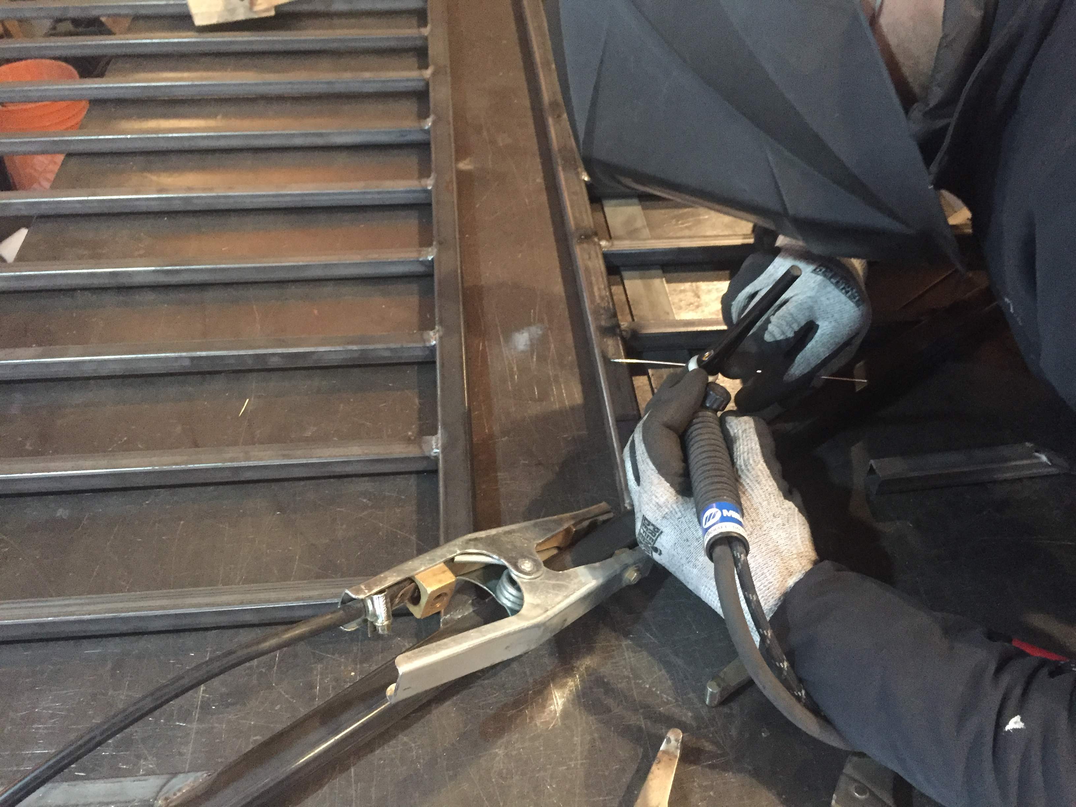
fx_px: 901
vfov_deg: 48.2
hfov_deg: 61.7
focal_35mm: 29
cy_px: 404
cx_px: 538
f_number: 2.2
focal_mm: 4.15
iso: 400
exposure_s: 1/15
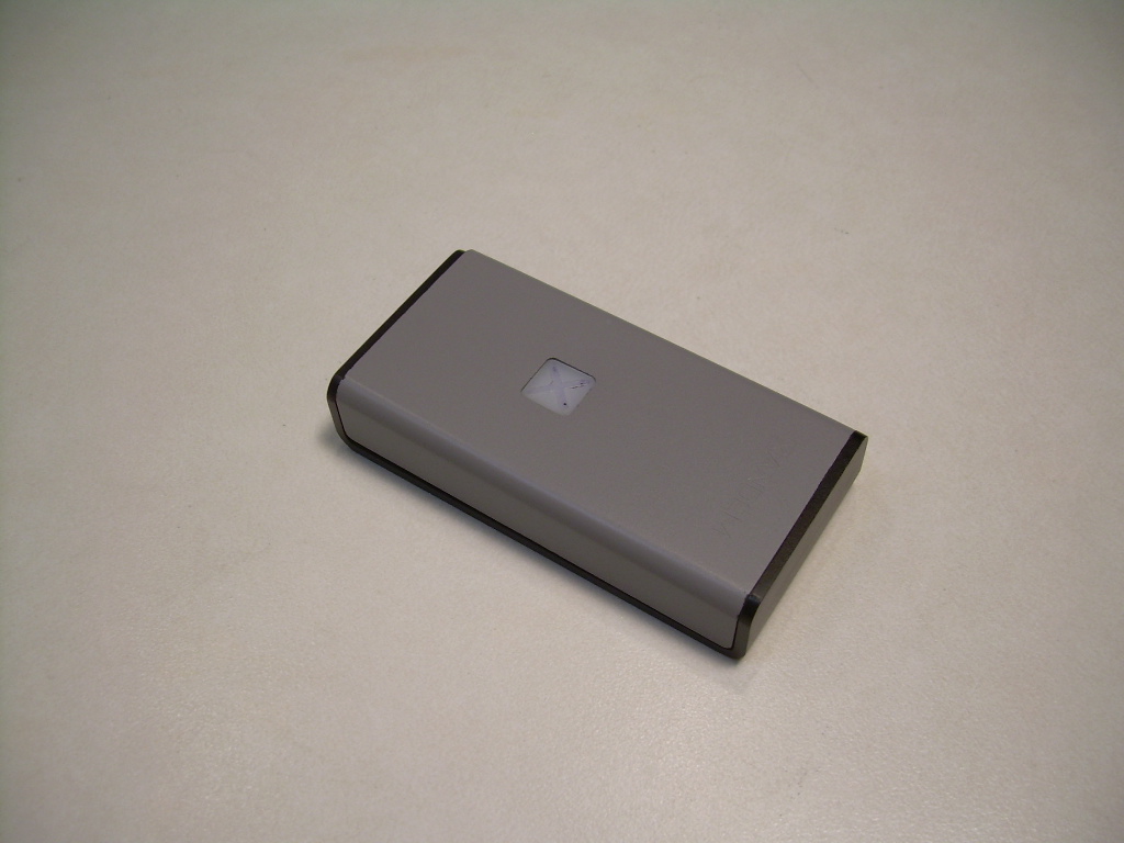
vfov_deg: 37.7
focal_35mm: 38
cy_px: 422
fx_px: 1234
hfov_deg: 49.0
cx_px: 562
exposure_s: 1/60
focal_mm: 6.3
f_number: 2.8
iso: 50
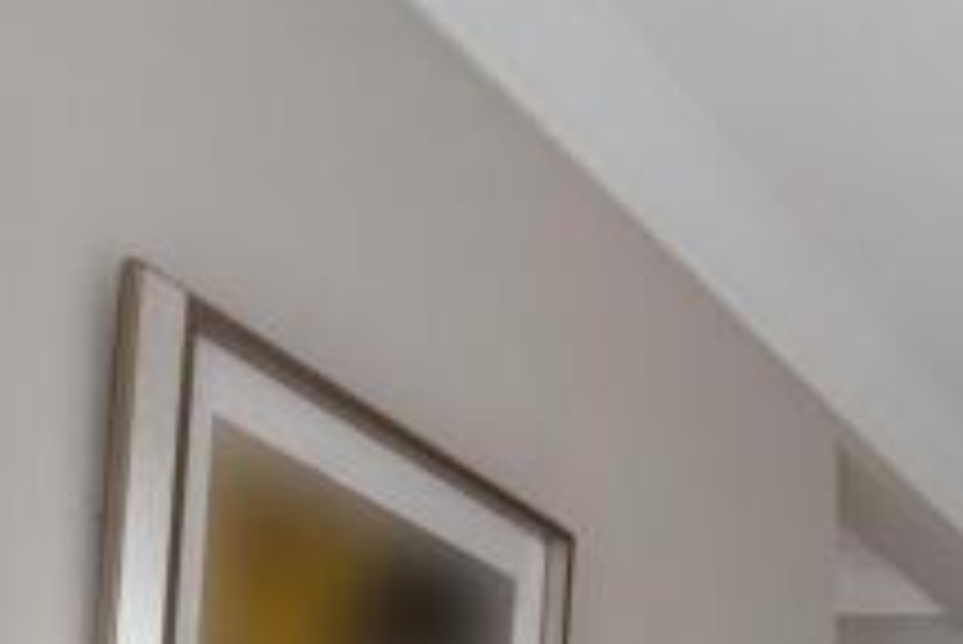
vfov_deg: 16.6
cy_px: 1200
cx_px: 1544
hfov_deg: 22.8
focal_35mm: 67
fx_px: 1793
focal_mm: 14
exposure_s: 1/25
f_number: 8
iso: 640
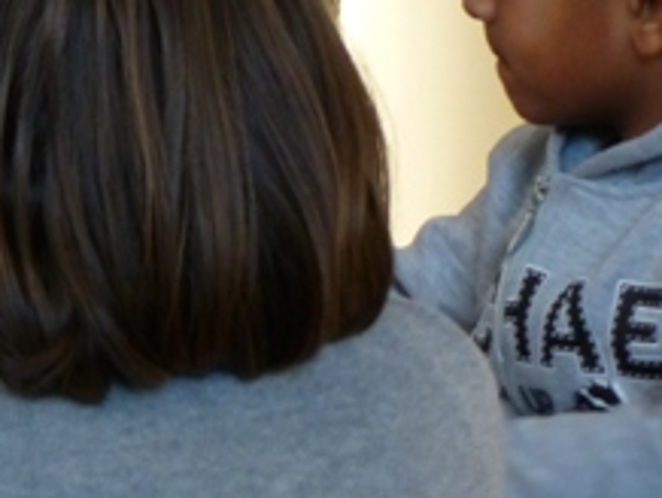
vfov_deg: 5.7
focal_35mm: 261
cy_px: -225
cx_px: -216
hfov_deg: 7.5
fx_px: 4997
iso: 400
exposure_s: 1/30
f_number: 4.9
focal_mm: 16
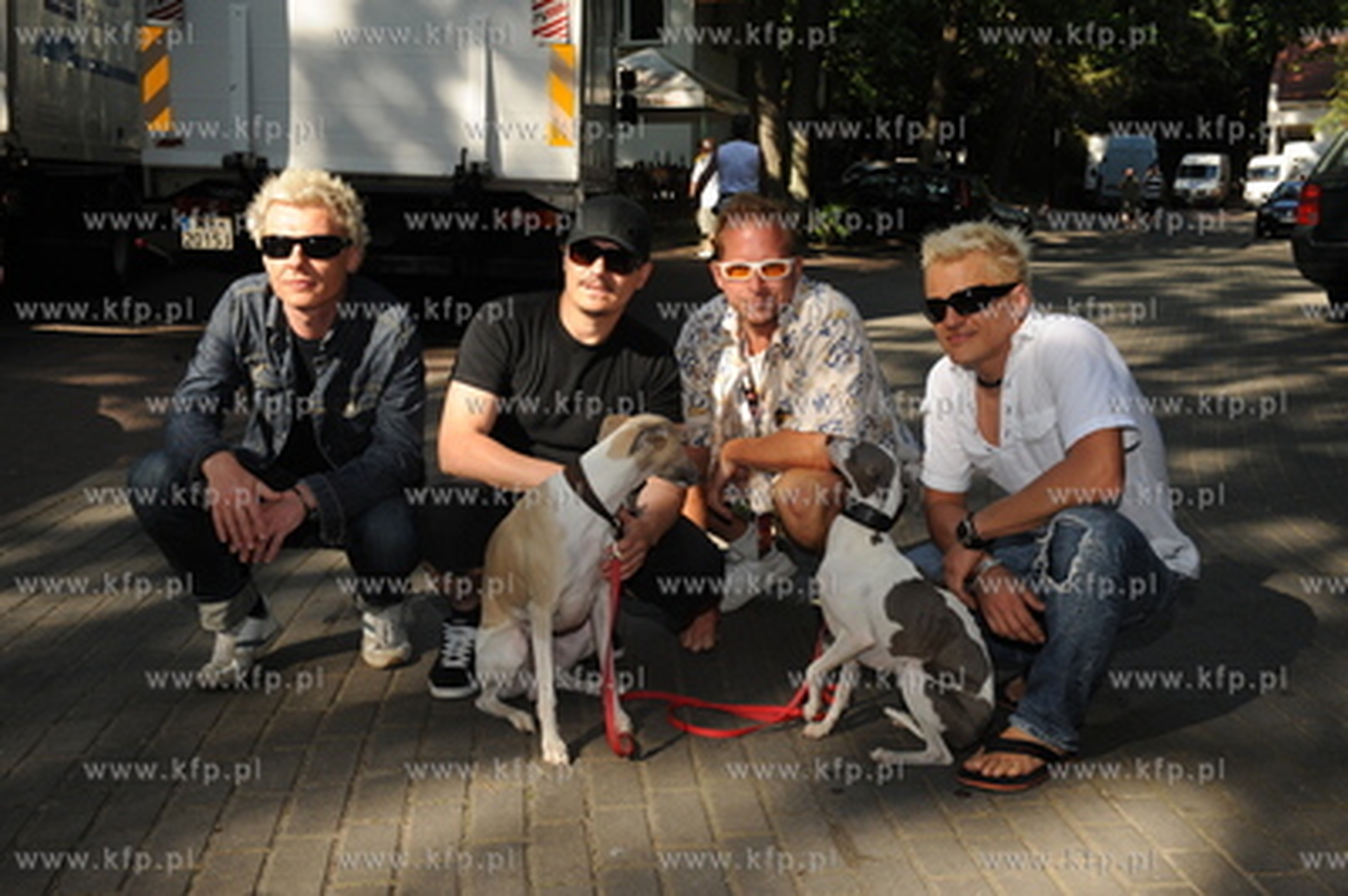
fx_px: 1422
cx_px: 674
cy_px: 448
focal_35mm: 38
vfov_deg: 35.0
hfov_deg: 50.7
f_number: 13
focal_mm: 38
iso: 800
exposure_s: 1/250
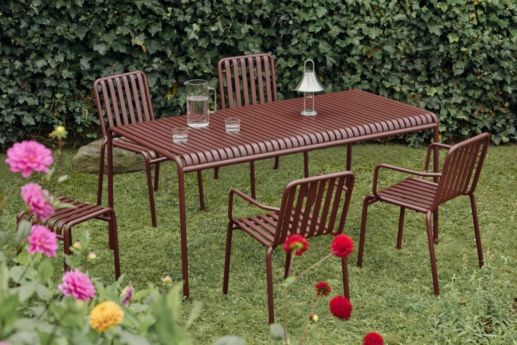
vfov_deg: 16.1
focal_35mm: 85
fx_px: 1221
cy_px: 172
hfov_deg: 23.9
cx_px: 258
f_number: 5.6
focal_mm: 85
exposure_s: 1/250
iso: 500
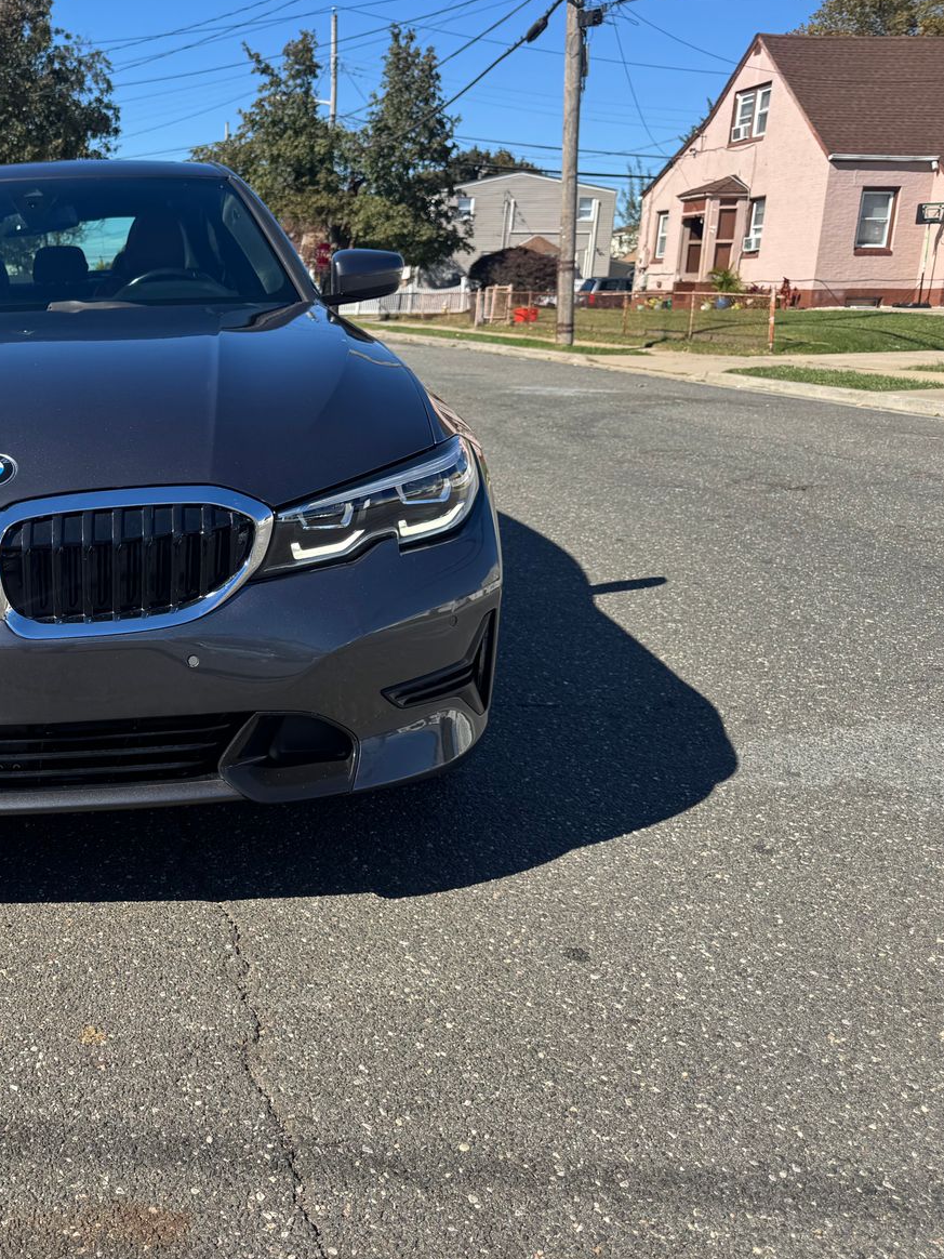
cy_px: 615
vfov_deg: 55.3
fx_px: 1200
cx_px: 95
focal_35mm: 33
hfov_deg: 39.8
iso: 80
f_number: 1.78
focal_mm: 6.76
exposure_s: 1/2959
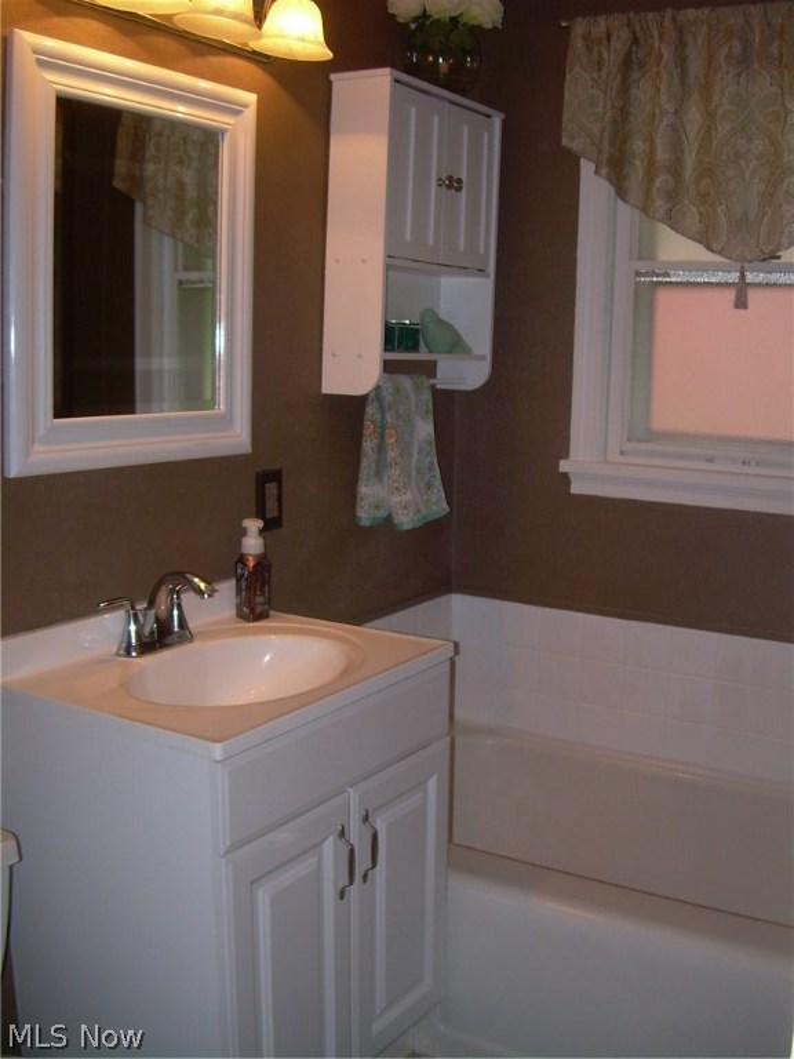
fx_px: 1162
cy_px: 530
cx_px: 397
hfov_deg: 37.7
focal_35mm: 38
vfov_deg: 49.0
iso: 50
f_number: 2.8
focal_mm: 6.3
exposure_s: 1/60
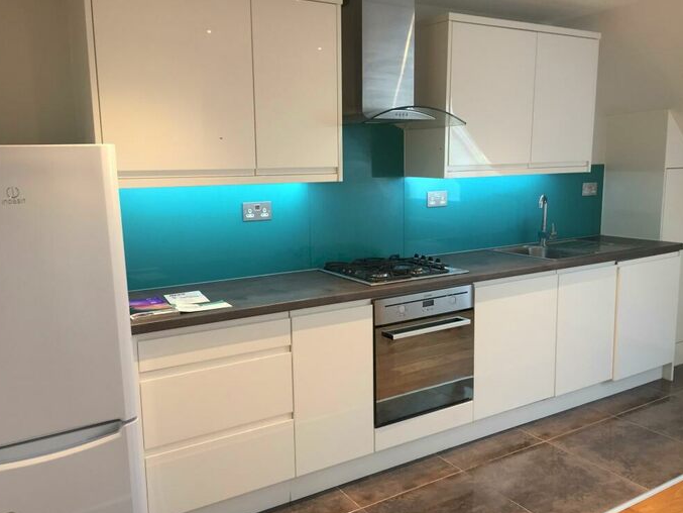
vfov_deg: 46.8
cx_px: 338
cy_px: 264
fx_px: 592
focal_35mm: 30
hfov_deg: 60.0
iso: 100
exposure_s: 1/33
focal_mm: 4.15
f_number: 2.2
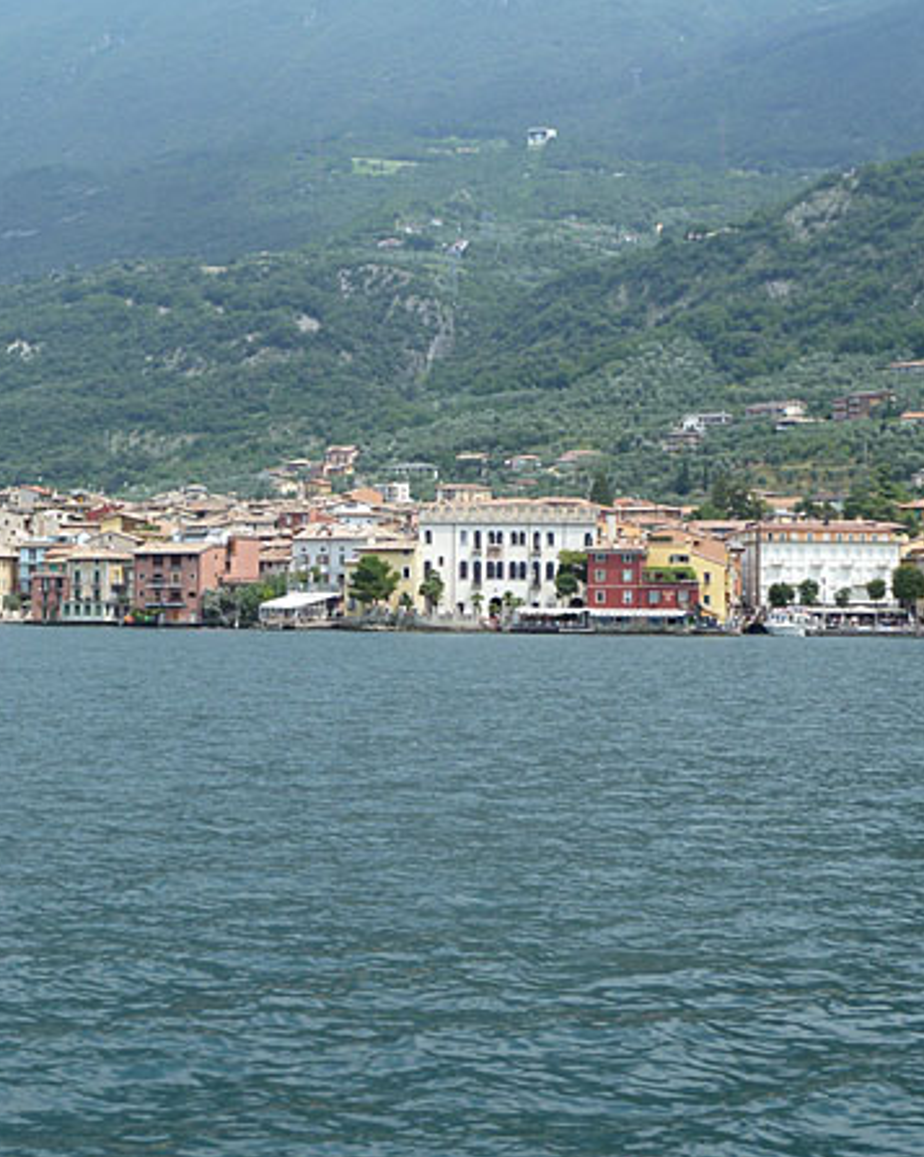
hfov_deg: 24.1
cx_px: 342
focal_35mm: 63
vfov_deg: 30.0
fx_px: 2156
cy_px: 578
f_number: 4
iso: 80
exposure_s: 1/320
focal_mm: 7.9
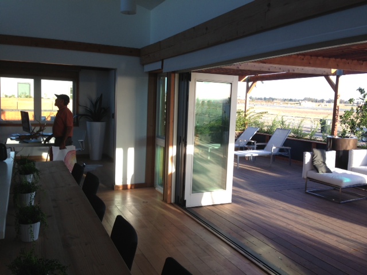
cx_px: 184
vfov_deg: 42.9
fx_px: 350
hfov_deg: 55.4
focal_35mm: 33
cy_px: 138
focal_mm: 4.13
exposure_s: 1/174
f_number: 2.4
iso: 50
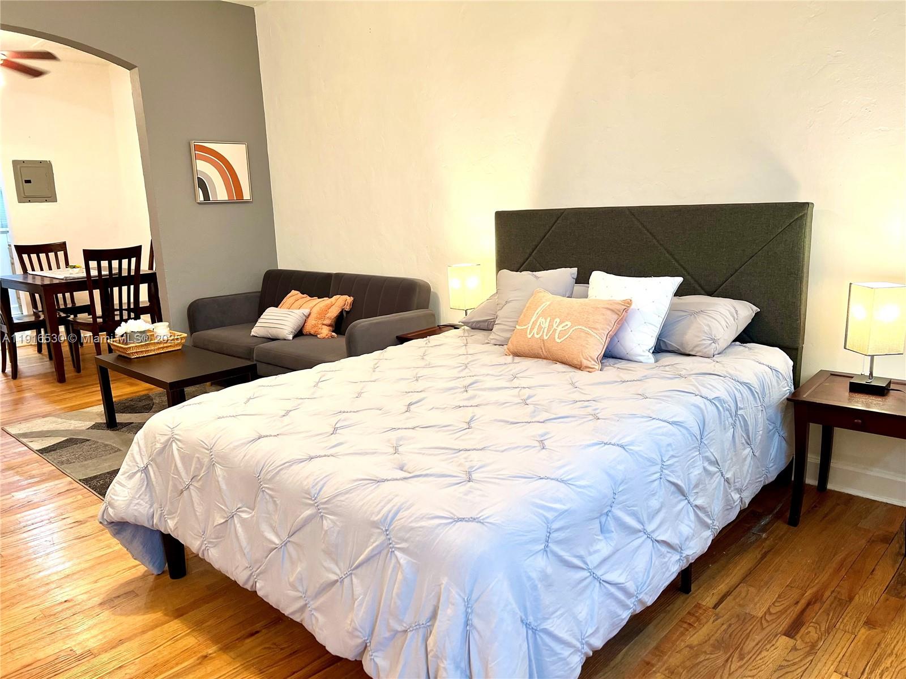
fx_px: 680
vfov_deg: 53.1
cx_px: 453
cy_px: 340
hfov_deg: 67.3
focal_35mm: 26
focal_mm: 5.7
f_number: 1.5
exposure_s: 1/60
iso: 125
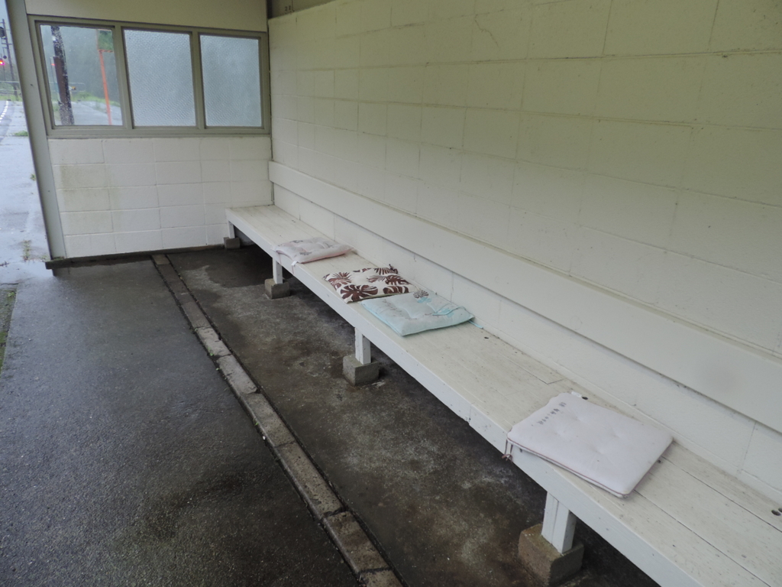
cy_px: 294
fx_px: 542
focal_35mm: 24
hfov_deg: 71.6
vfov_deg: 56.8
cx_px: 391
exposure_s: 1/30
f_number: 3
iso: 220
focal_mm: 4.3
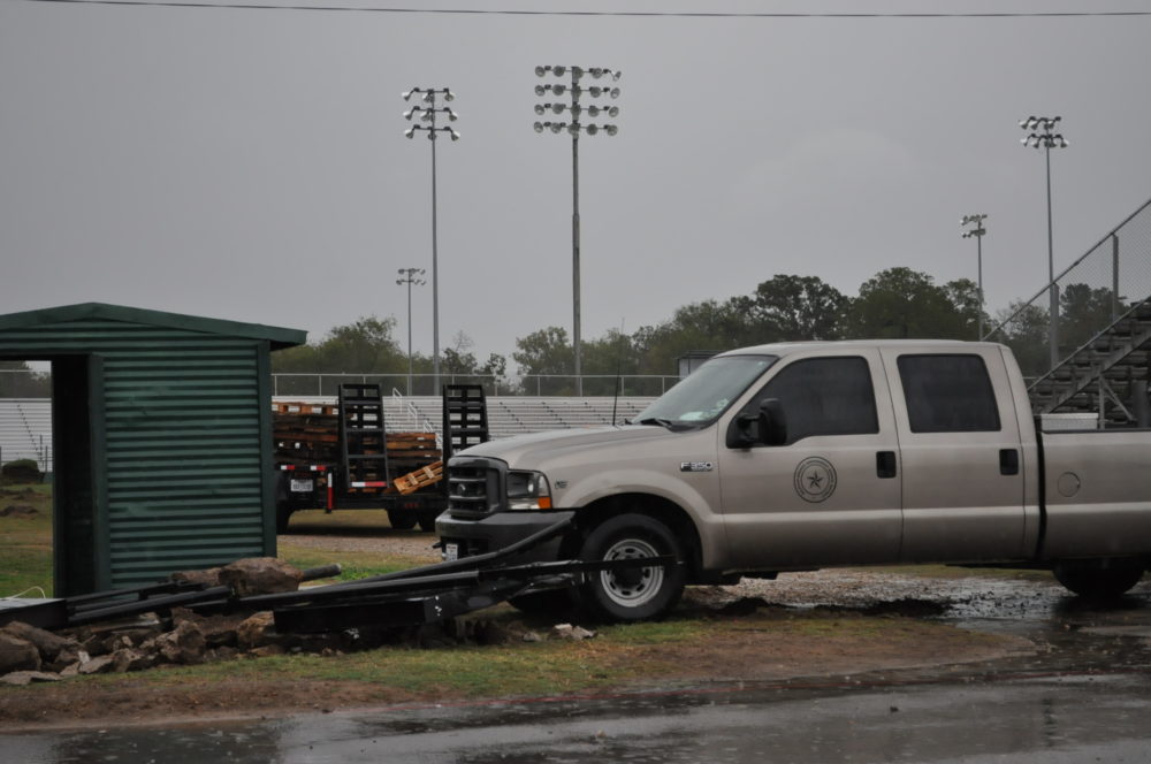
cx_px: 576
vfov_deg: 16.5
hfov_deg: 24.6
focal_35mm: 82
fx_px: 2634
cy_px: 382
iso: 1250
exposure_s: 1/500
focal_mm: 55
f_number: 5.6
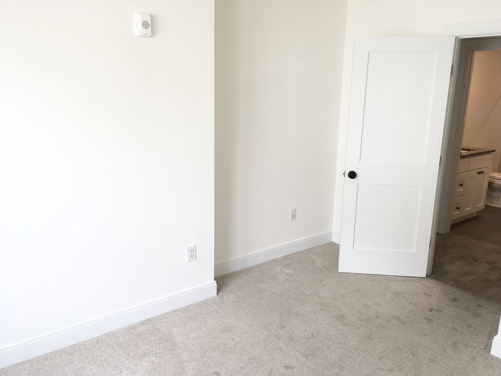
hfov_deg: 61.7
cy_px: 188
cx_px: 250
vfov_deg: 48.2
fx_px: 420
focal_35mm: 29
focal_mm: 4.15
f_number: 2.2
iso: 25
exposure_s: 1/67
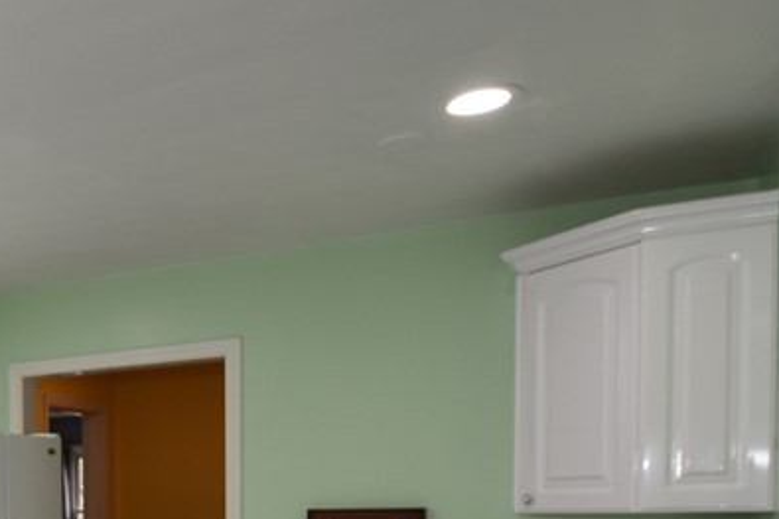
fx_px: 981
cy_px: 521
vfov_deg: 27.8
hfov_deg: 34.7
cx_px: -150
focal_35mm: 45
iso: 400
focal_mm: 11
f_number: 5.6
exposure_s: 1/125
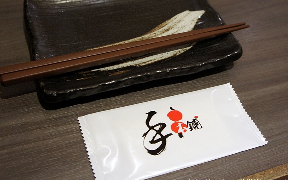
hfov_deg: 43.8
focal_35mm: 46
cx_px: 150
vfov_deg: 28.2
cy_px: 77
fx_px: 358
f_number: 4
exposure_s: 1/13
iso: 1600
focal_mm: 25
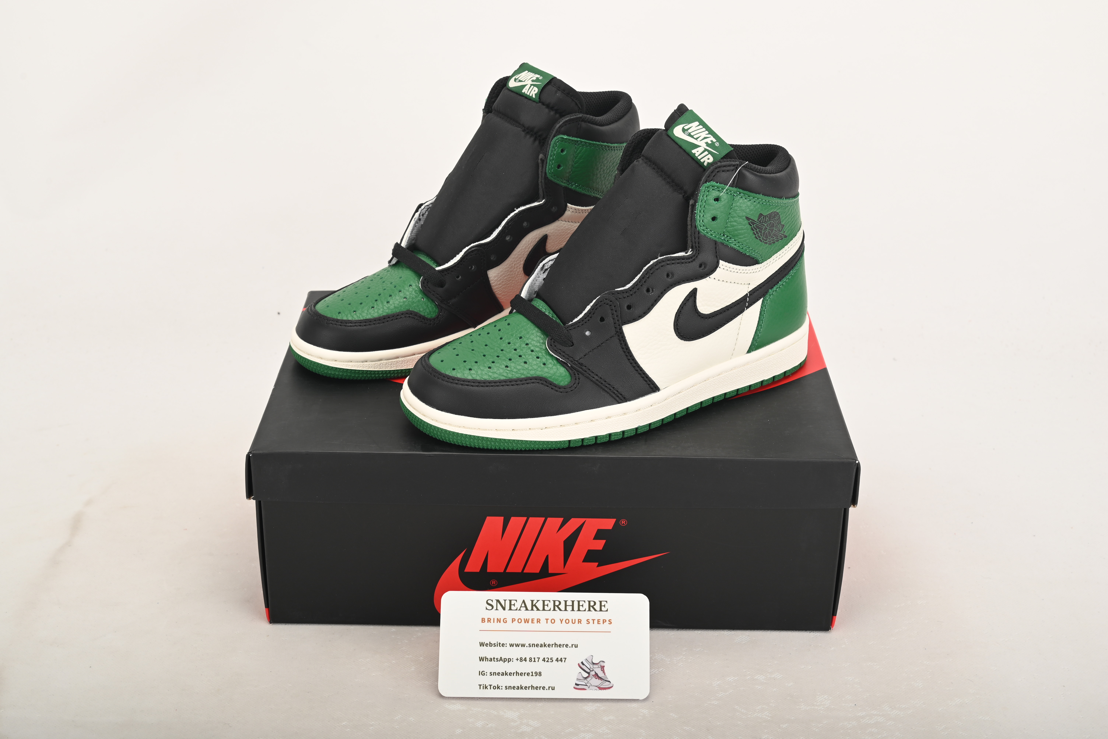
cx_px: 554
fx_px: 1478
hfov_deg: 41.1
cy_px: 370
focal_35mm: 48
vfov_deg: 28.1
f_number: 11
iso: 100
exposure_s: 1/200
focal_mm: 48
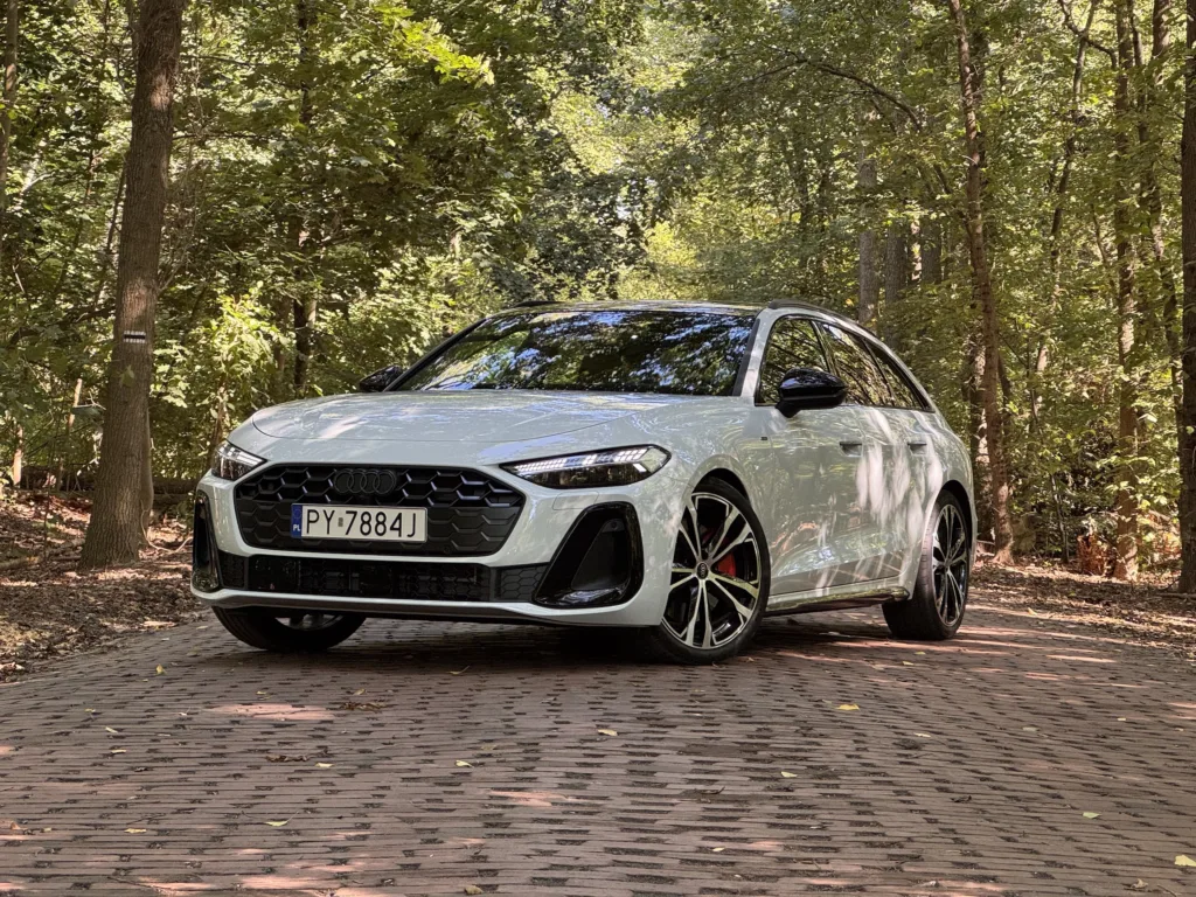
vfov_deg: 19.1
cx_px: 598
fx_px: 2660
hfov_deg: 25.3
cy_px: 448
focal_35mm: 77
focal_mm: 9
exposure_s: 1/99
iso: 125
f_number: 2.8
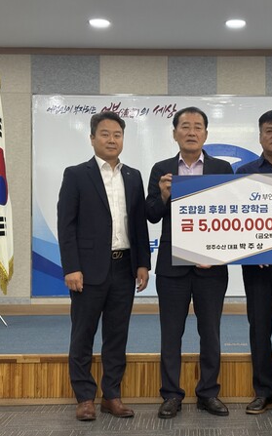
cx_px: 213
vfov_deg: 27.9
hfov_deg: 17.5
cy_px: 218
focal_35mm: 74
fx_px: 879
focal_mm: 5.96
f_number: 1.6
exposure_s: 1/60
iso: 80
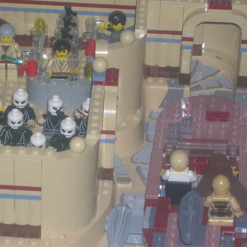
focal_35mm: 165
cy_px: 151
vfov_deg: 10.6
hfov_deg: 10.6
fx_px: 1332
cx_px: 44
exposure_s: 1/60.1
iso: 50
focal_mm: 17.1
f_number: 4.9
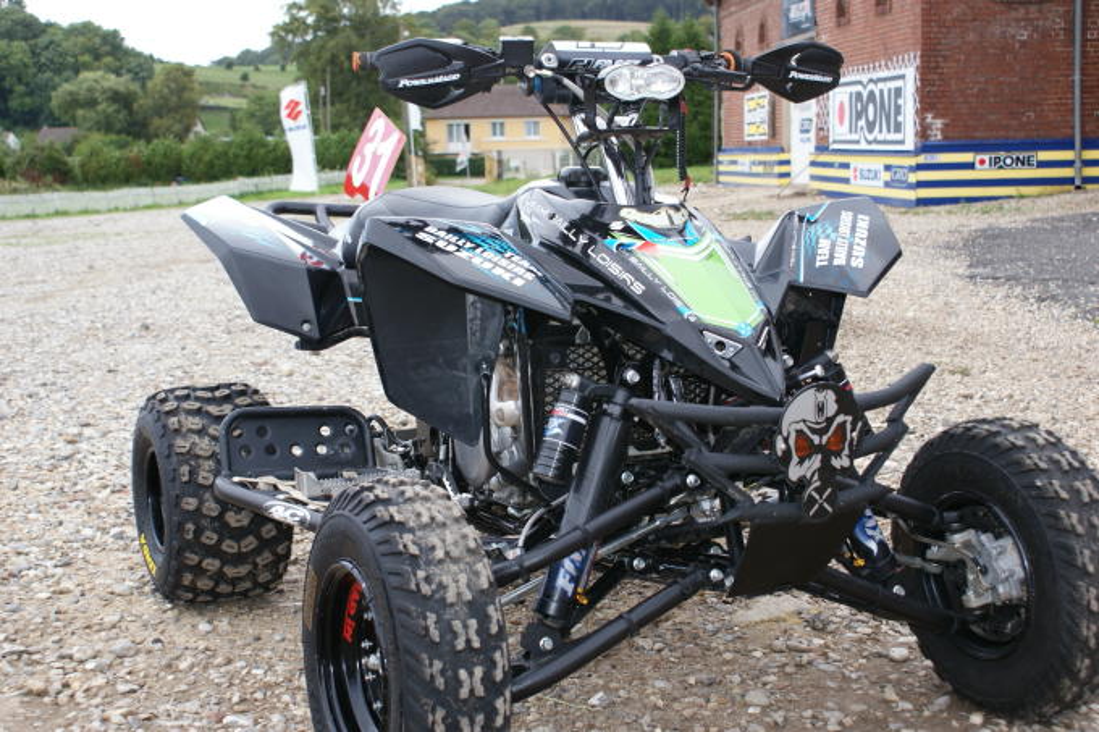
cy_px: 366
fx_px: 1602
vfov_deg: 25.7
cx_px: 550
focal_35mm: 52
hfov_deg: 37.9
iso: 100
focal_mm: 35
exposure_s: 1/60
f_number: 5.6
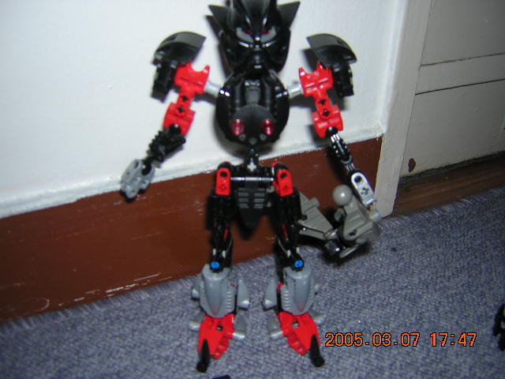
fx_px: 525
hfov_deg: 51.4
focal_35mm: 36
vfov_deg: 39.7
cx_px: 252
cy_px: 190
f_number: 2.6
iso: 100
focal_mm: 4.7
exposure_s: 1/60.1
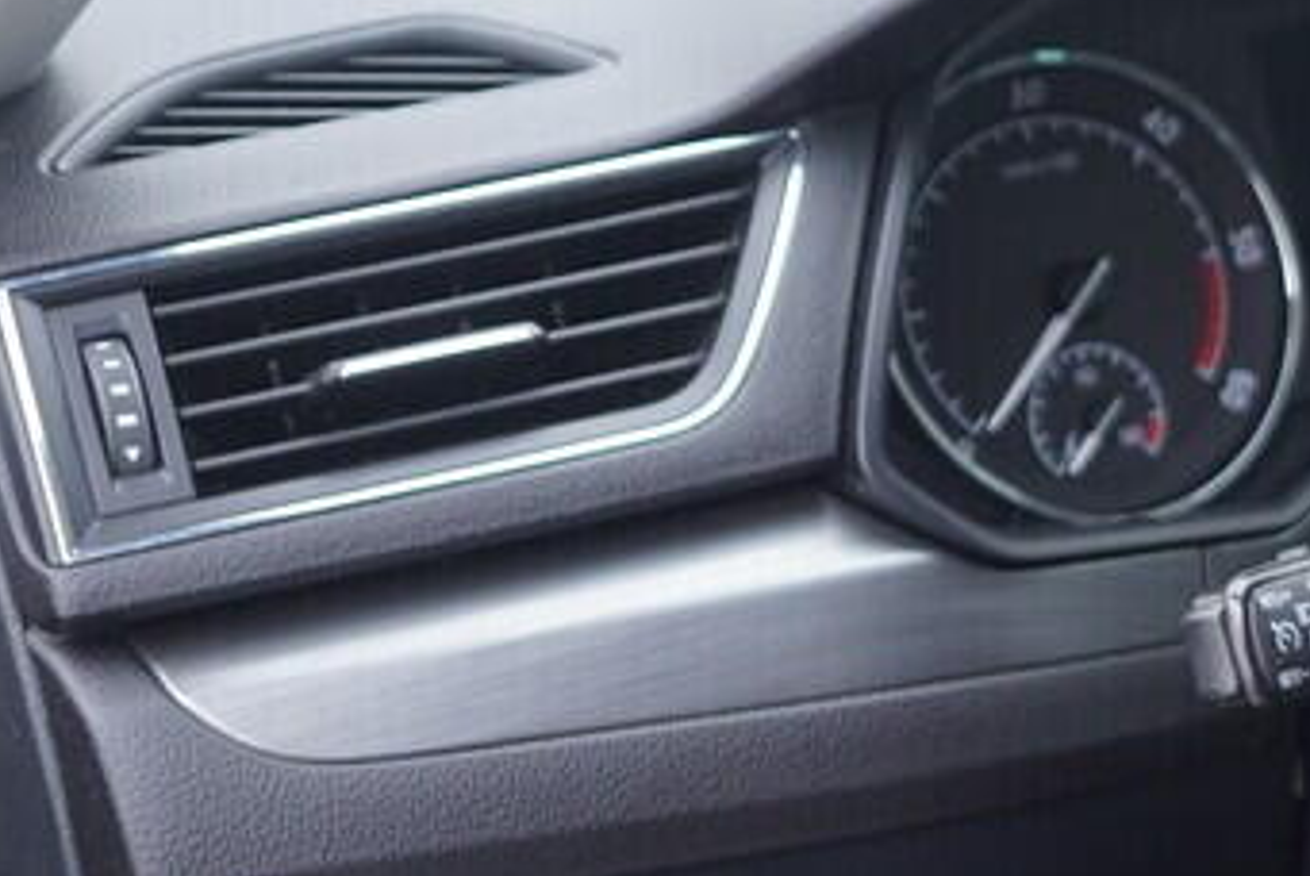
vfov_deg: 12.7
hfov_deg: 17.3
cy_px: 605
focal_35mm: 108
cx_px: 1886
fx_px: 3933
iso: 250
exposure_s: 1/40
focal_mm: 24
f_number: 2.8
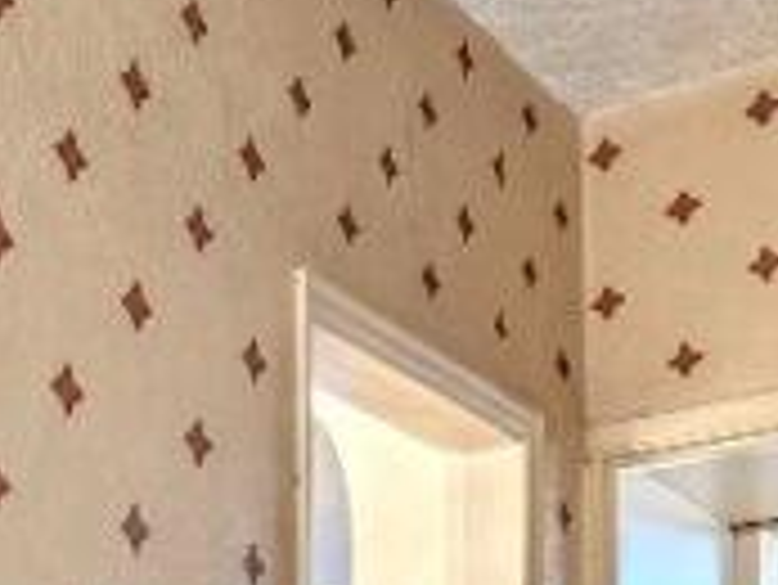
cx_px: -81
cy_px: 871
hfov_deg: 25.4
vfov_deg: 18.4
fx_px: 1597
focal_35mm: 71
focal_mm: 2.02
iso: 46
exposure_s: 1/95.5
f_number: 1.7
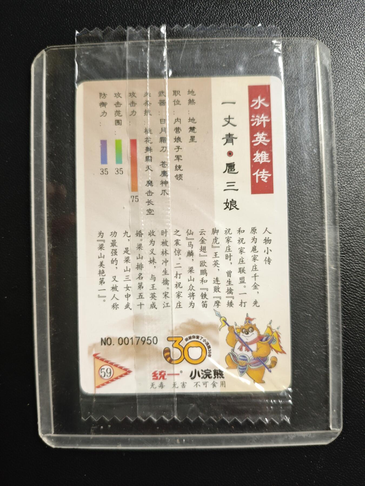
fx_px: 366
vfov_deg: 67.3
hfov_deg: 53.1
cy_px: 243
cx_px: 182
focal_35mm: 26
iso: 500
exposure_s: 1/100
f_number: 1.5
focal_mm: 4.94
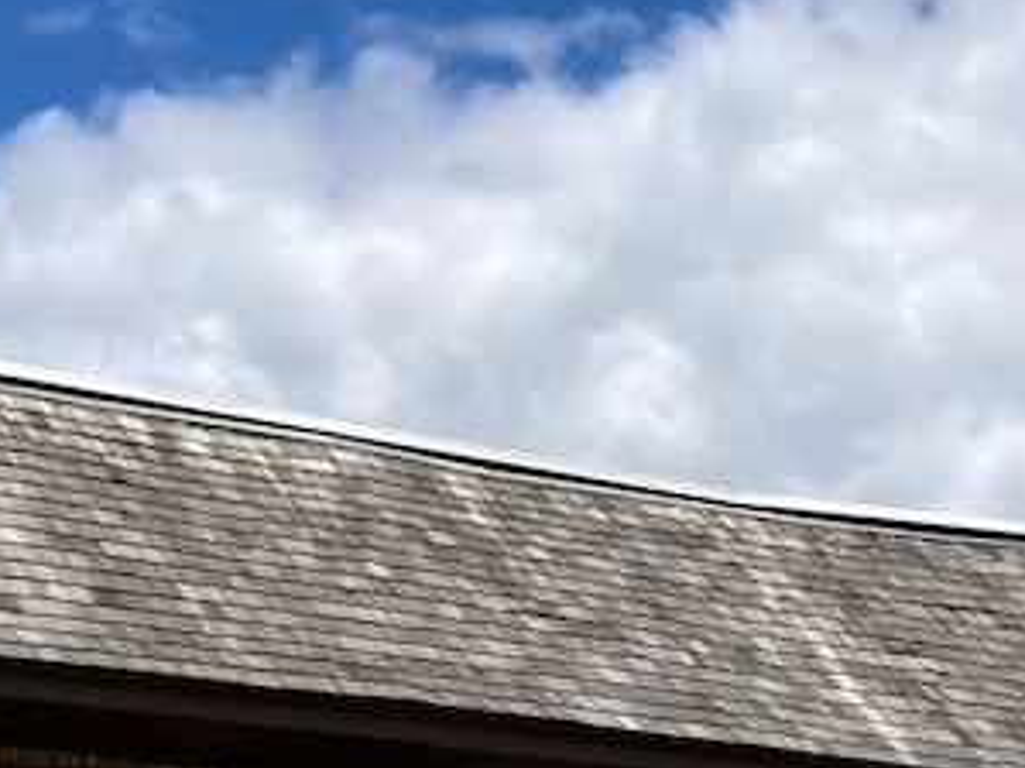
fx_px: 3552
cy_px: 528
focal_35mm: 120
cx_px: 785
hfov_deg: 16.3
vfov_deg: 12.3
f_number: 1.8
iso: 20
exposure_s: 1/3247
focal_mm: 3.99
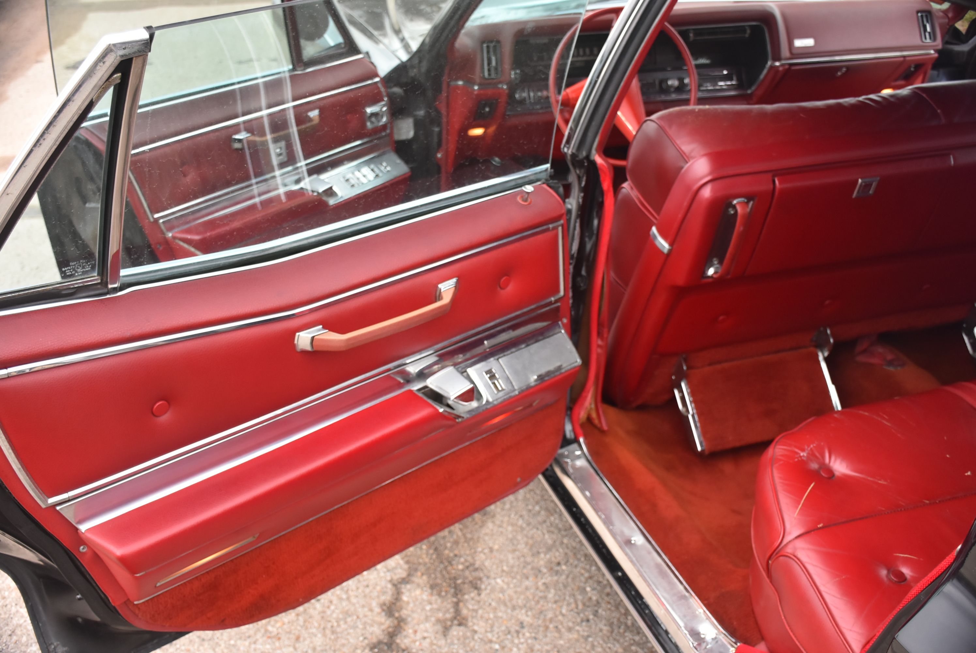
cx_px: 488
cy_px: 326
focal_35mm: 36
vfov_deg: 36.9
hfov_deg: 53.1
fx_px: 977
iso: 800
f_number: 4.5
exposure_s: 1/80
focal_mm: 24
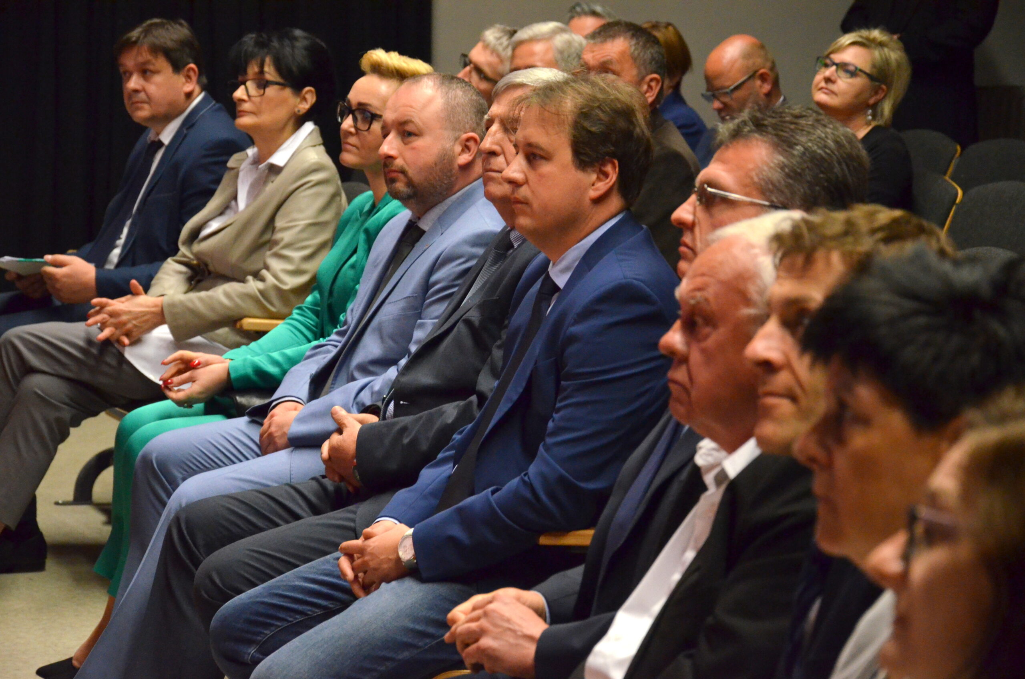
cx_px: 512
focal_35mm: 128
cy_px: 340
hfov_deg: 16.1
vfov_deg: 10.7
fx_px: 3623
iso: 3200
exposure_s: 1/80
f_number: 5.6
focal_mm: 85
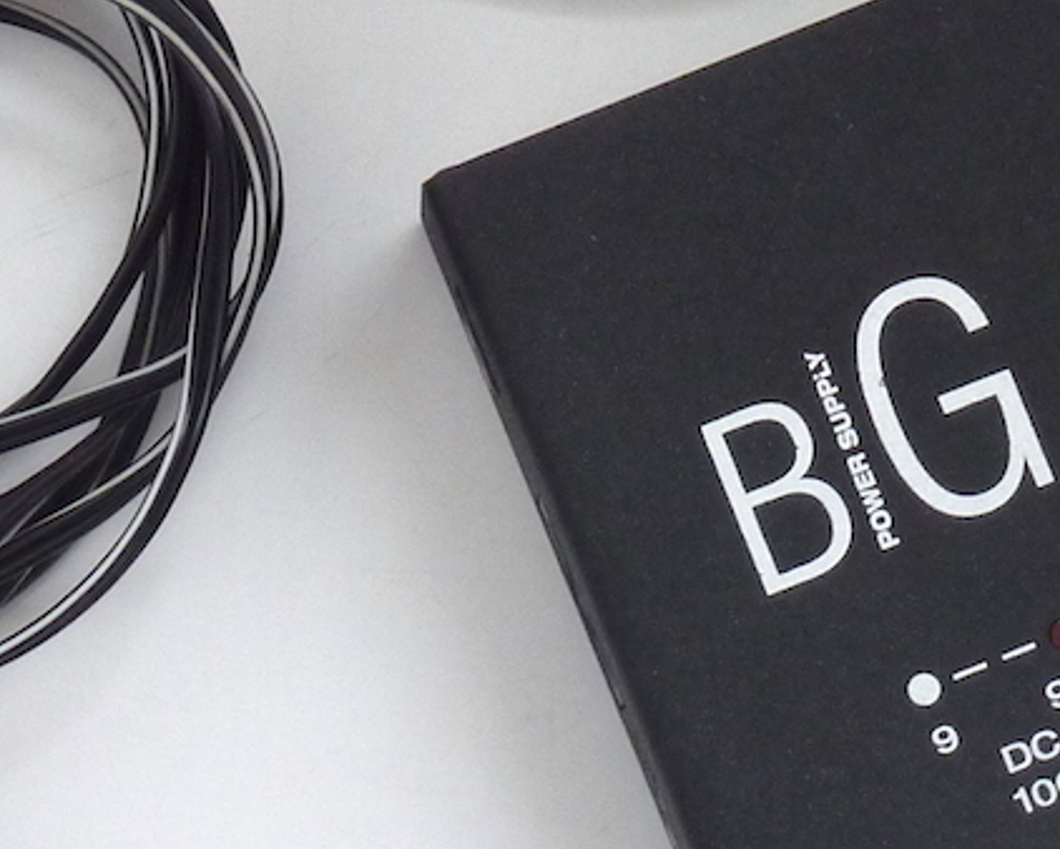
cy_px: -168
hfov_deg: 7.3
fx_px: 8255
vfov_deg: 5.9
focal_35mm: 263
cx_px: 612
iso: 200
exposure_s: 1/40
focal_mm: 12.8
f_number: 4.2
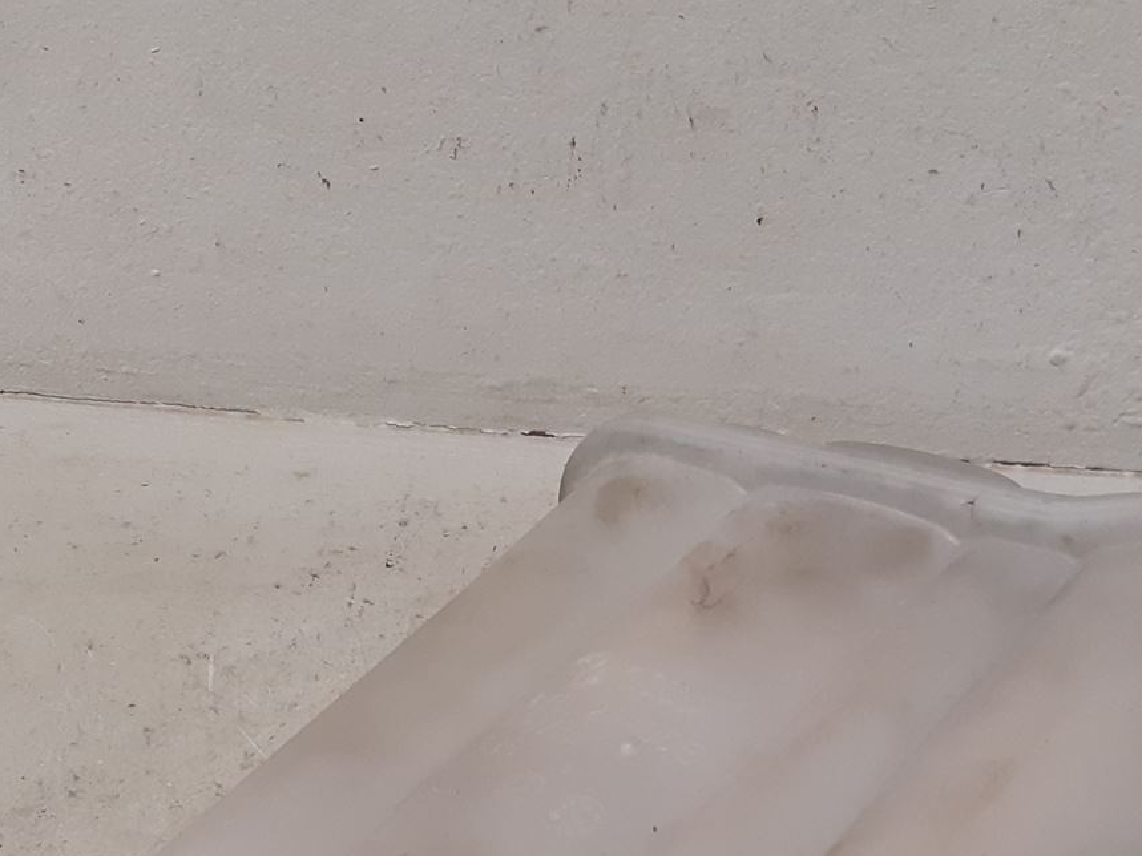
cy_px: 1010
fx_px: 2045
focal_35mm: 62
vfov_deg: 22.0
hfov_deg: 31.2
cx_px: 630
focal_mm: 3.93
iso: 160
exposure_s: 1/50
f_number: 1.7
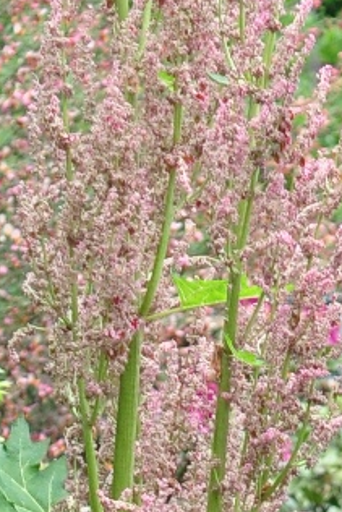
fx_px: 8682
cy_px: 983
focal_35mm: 610
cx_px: 452
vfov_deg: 3.4
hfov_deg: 2.3
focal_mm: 60
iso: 200
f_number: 5
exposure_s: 1/80
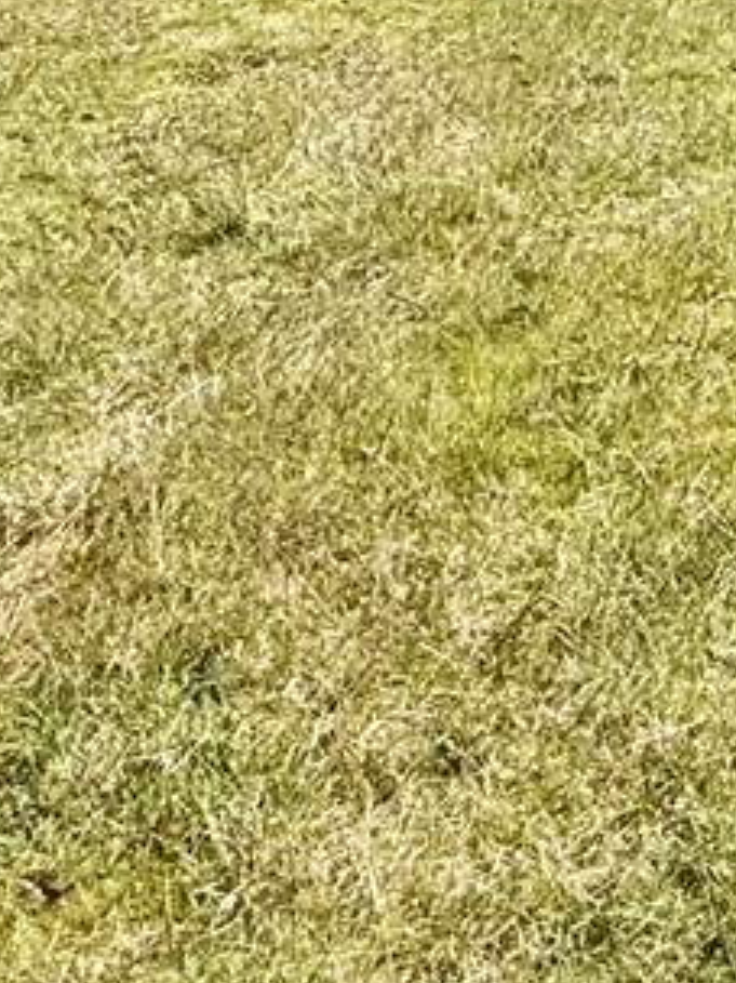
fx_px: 2099
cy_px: -513
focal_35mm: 74
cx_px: 1193
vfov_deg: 21.7
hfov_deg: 17.3
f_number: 2.2
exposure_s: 1/1368
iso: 50
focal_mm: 2.22
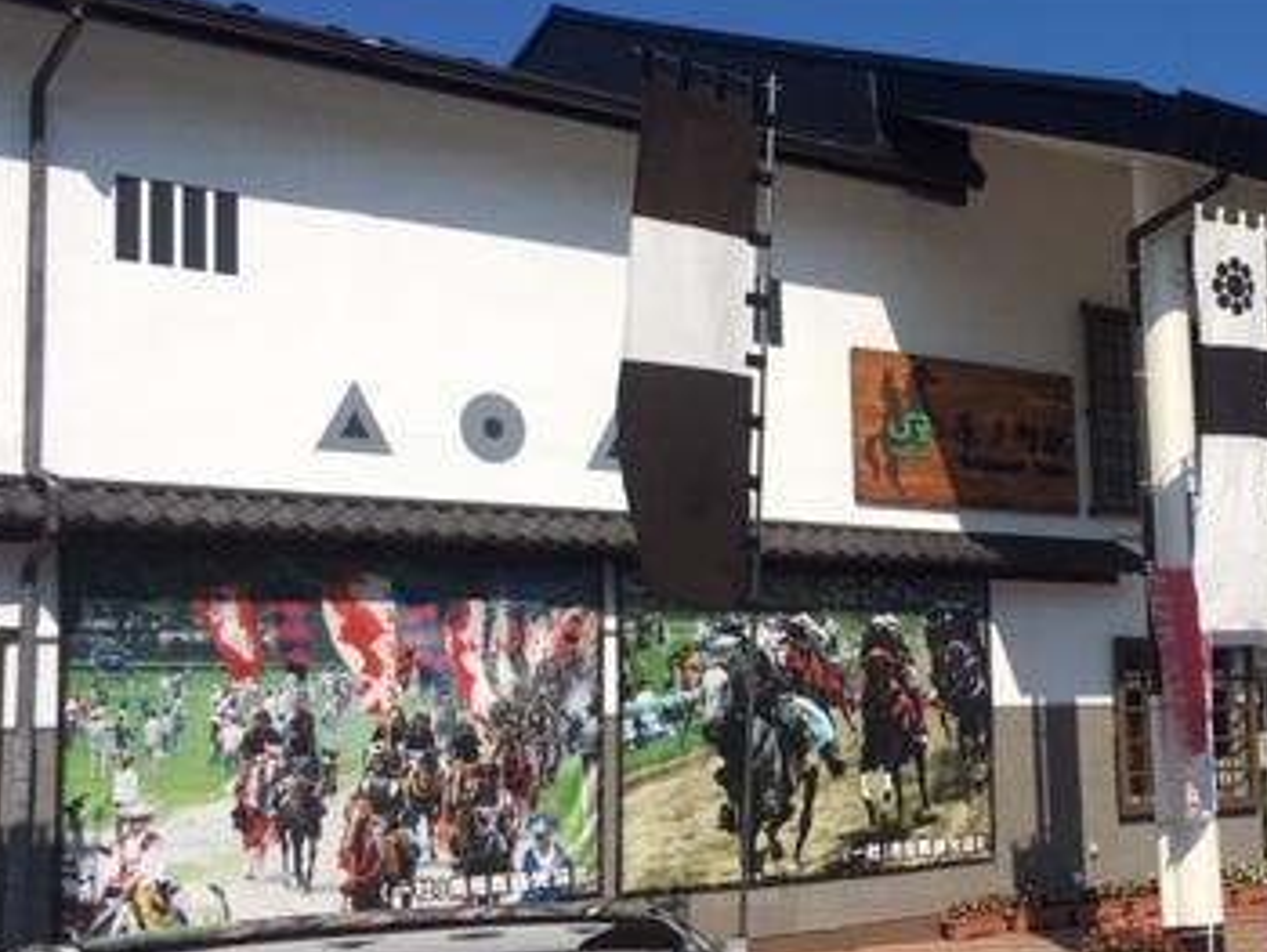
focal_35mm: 53
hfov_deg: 35.0
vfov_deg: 27.6
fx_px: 1941
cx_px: 1017
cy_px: 467
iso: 25
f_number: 2.2
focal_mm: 4.15
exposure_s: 1/3077
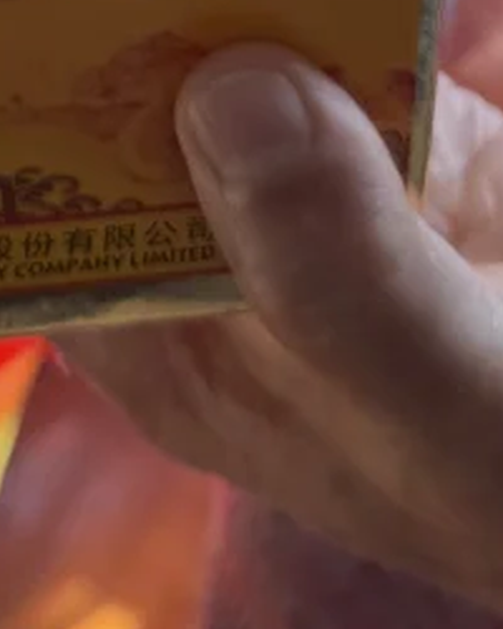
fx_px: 2512
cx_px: -35
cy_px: -644
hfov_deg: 11.3
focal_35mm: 135
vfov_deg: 12.5
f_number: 1.78
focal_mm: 6.76
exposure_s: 1/243
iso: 64
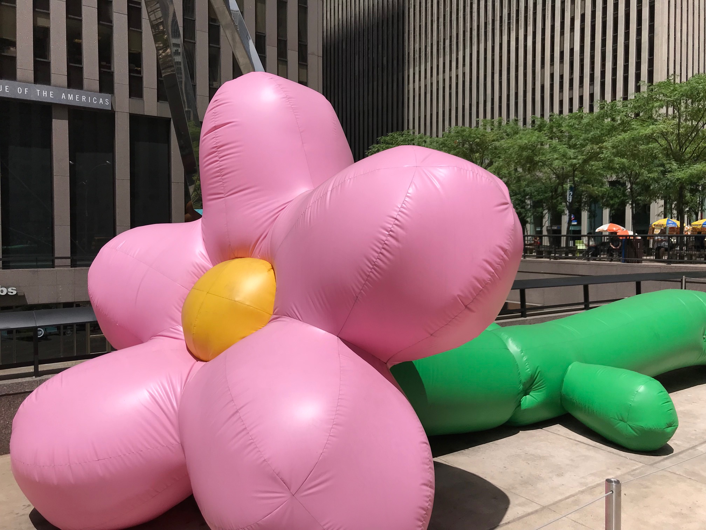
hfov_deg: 63.4
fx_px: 571
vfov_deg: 49.7
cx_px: 353
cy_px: 265
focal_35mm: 28
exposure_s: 1/4566
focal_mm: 3.99
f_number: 1.8
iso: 20
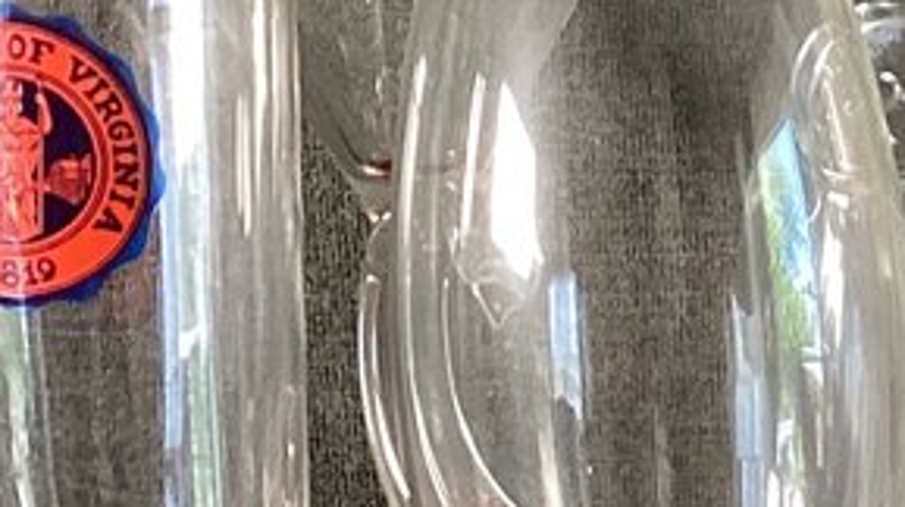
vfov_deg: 6.6
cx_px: 1583
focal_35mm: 177
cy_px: 1019
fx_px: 4244
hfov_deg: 11.4
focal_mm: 3.3
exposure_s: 1/60
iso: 125
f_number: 2.4
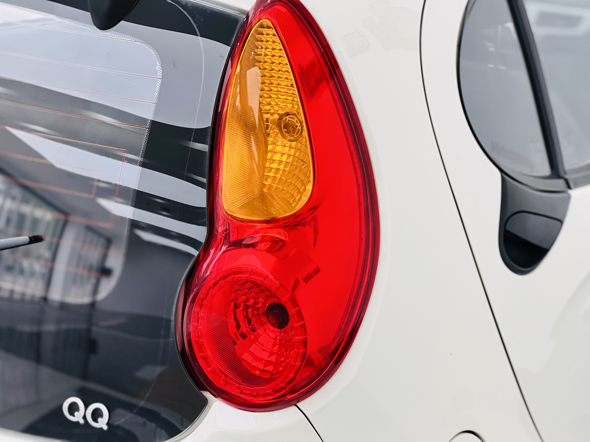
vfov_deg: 19.1
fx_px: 1312
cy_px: 221
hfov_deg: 25.3
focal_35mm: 77
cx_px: 295
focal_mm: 9
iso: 125
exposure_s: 1/100
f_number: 2.8
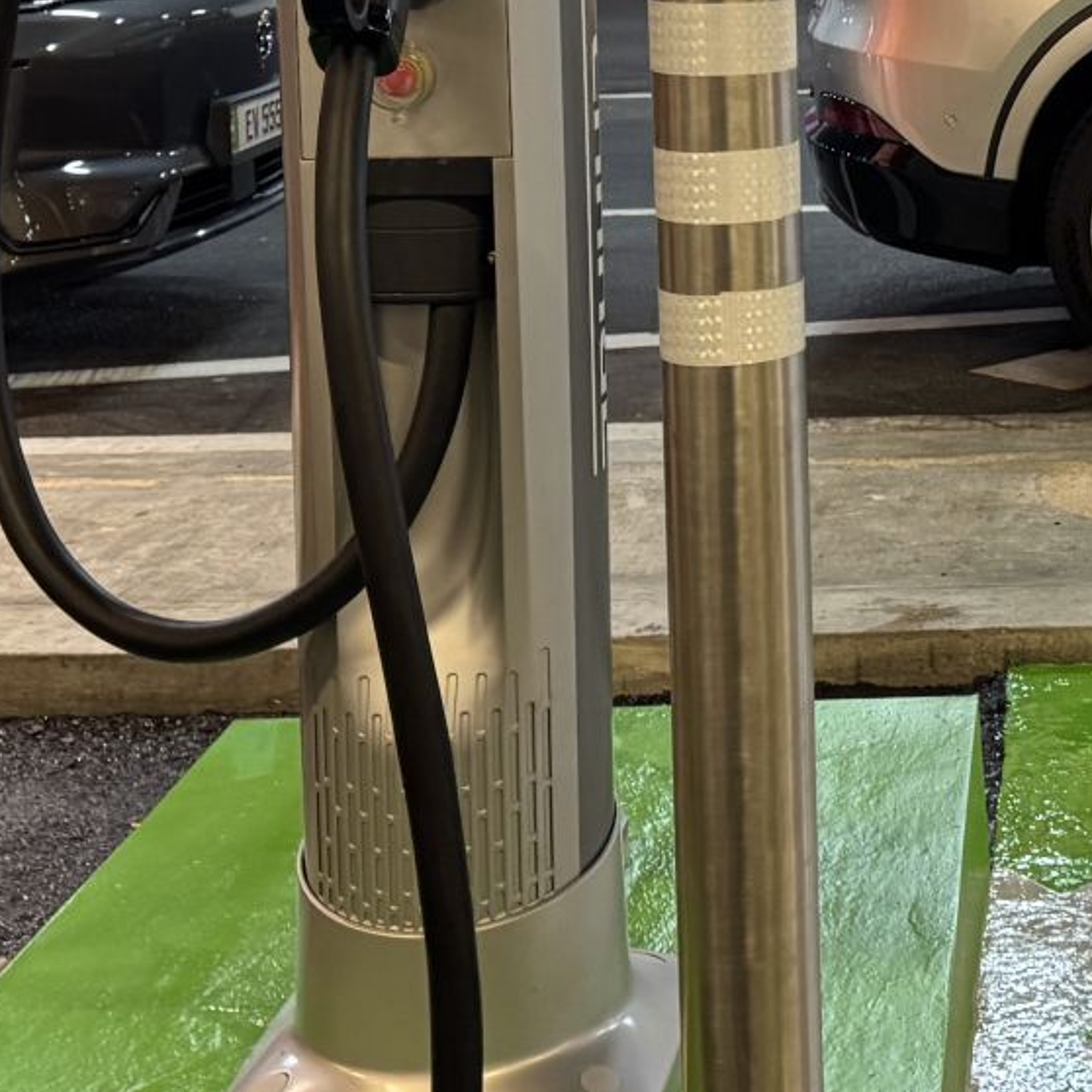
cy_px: 53
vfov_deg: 22.1
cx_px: 1145
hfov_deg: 21.8
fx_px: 2712
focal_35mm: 76
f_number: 1.78
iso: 320
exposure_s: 1/50
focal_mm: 6.76
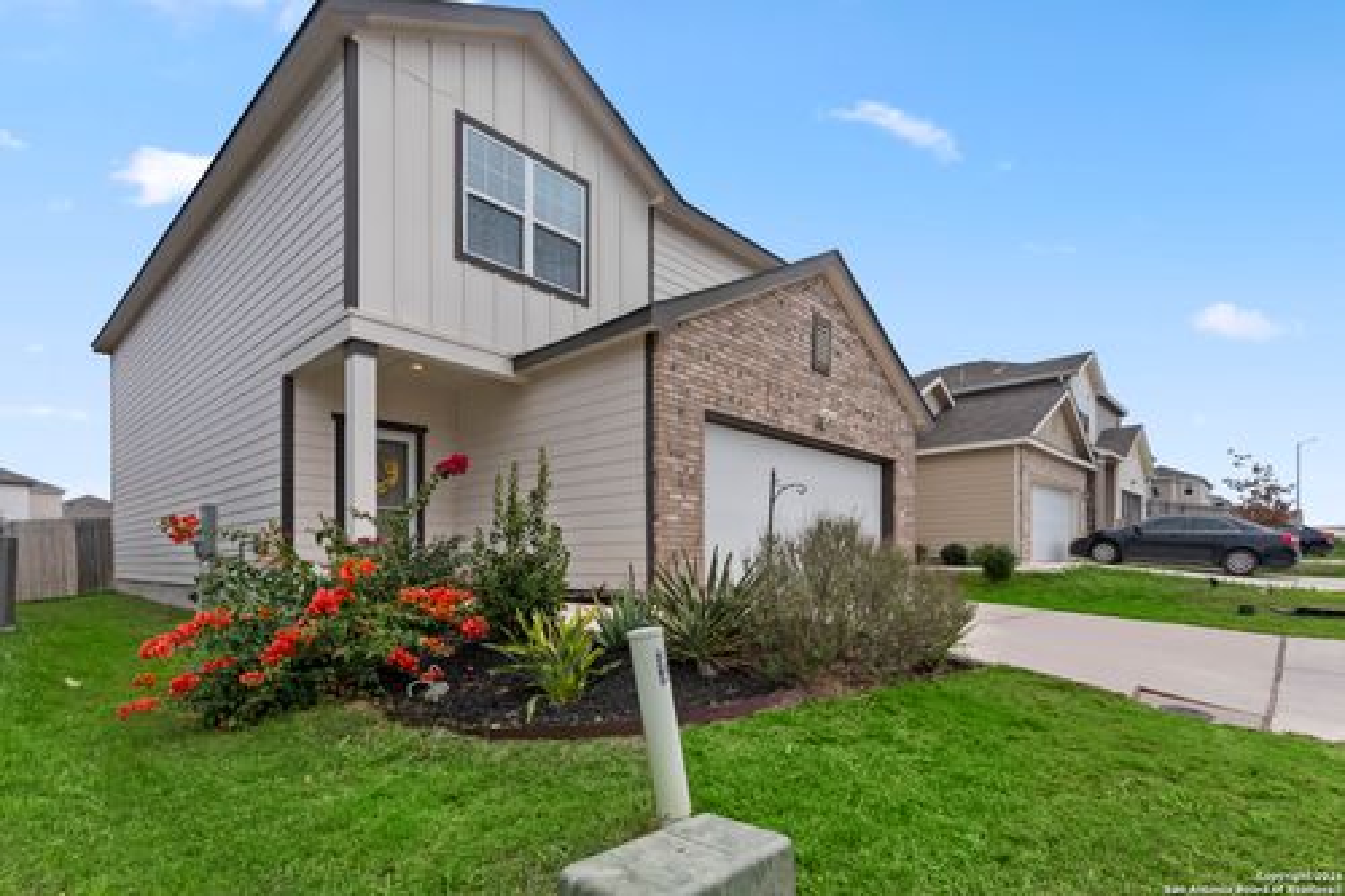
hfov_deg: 93.3
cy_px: 448
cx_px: 672
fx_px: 635
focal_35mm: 17
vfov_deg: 70.4
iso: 400
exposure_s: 1/30
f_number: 8
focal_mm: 17
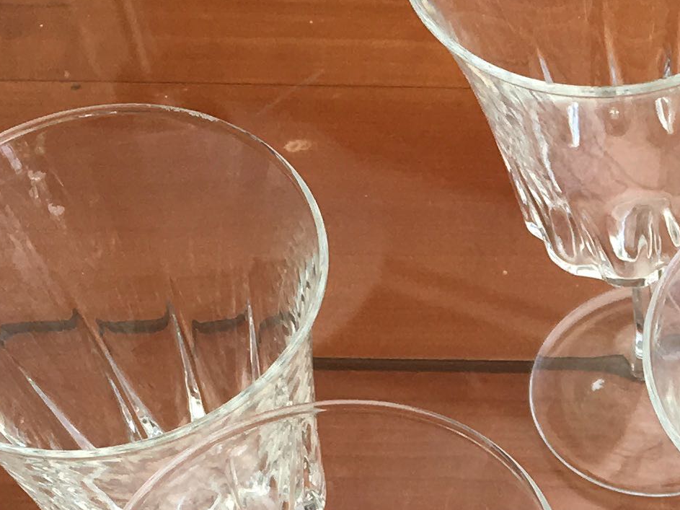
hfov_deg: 15.1
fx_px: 2436
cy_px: 822
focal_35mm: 124
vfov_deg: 11.3
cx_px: 901
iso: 25
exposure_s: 1/422
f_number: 2.2
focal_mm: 4.15
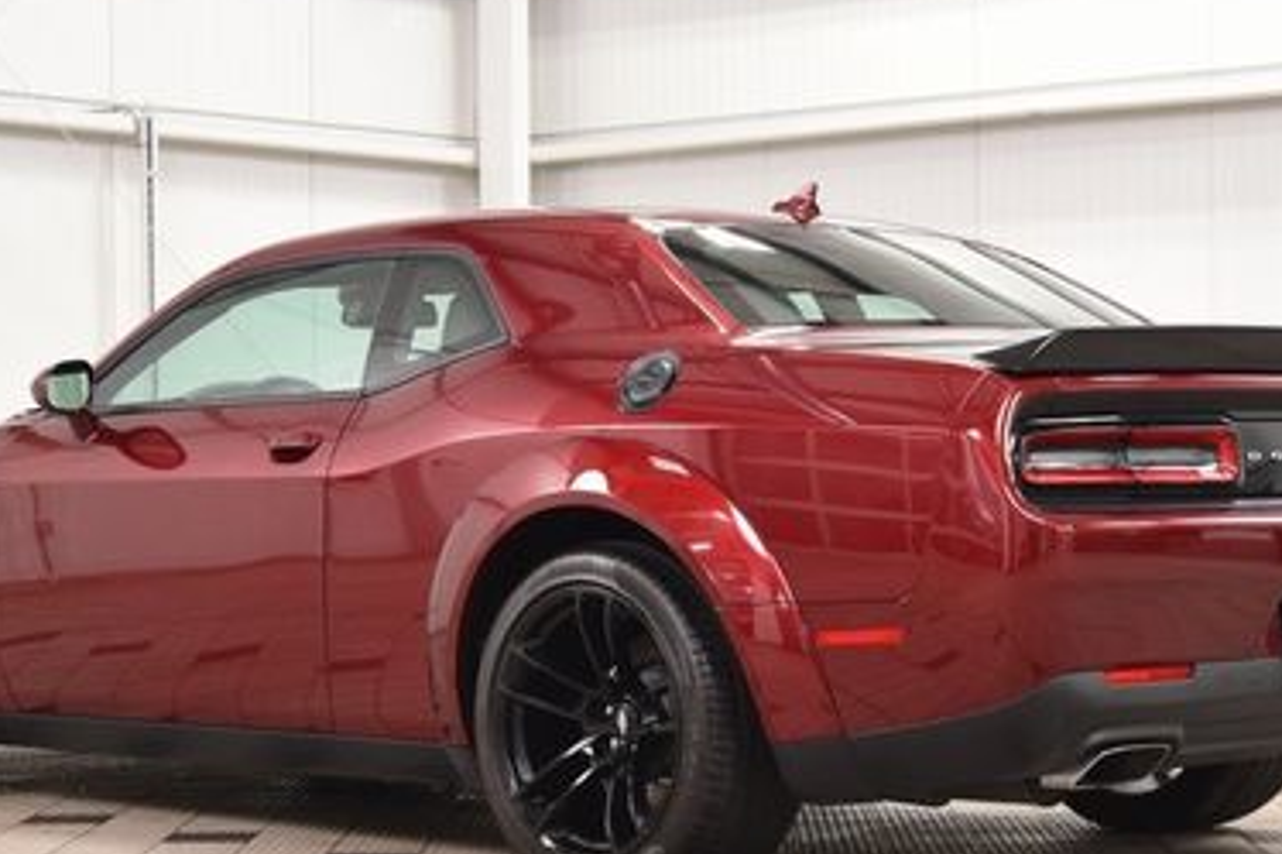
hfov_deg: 22.7
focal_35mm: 90
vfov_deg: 15.2
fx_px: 3198
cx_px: 638
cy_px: 516
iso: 1600
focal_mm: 35
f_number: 7.1
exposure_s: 1/60
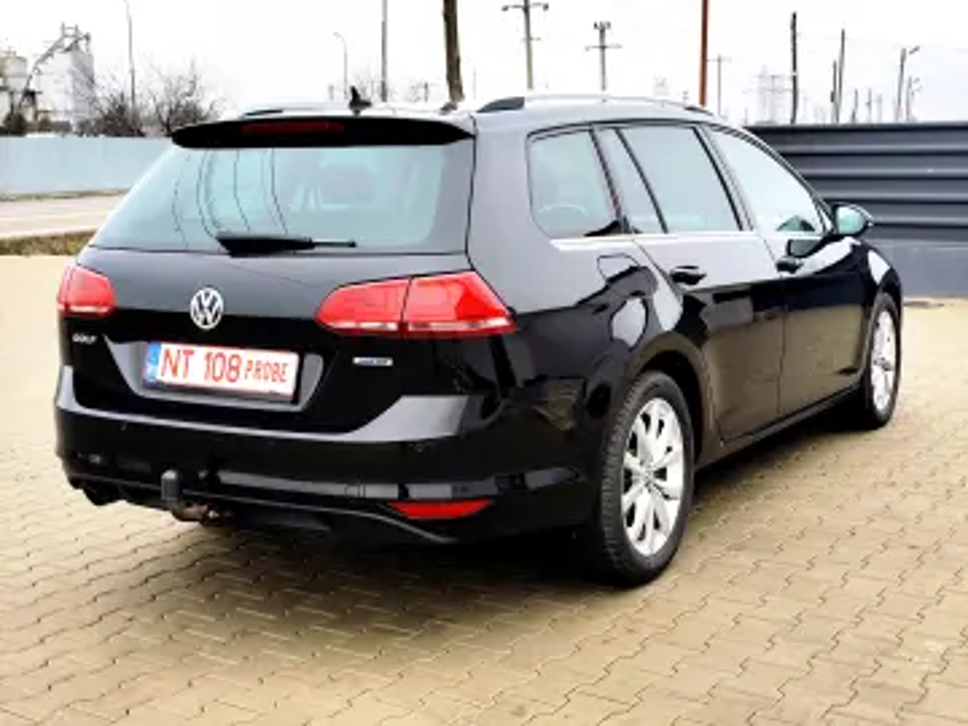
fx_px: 1286
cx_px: 484
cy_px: 363
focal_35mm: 46
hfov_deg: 41.2
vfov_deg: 31.5
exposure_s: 1/167
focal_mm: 6.14
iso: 50
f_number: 1.65
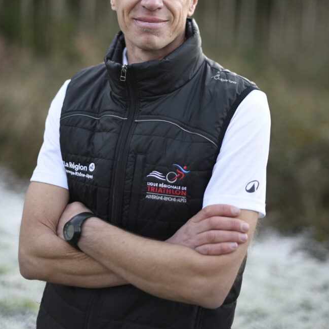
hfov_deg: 25.7
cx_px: 161
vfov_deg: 25.4
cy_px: 80
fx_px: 720
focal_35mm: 67
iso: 160
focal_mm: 50
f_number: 1.4
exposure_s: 1/250
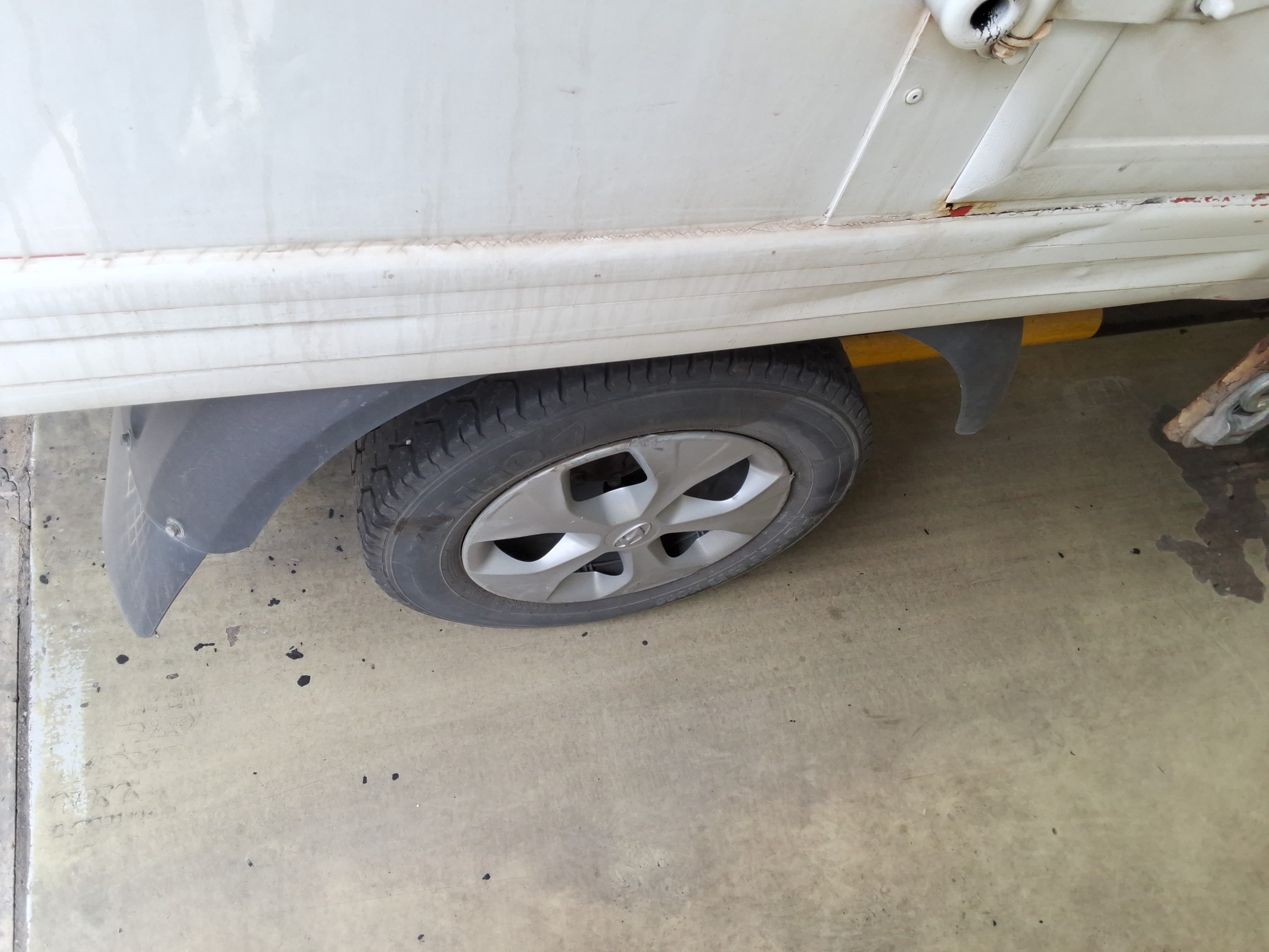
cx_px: 634
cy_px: 476
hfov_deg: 63.4
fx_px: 1026
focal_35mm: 28
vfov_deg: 49.7
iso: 44
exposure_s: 1/120
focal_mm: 2.91
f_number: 1.9
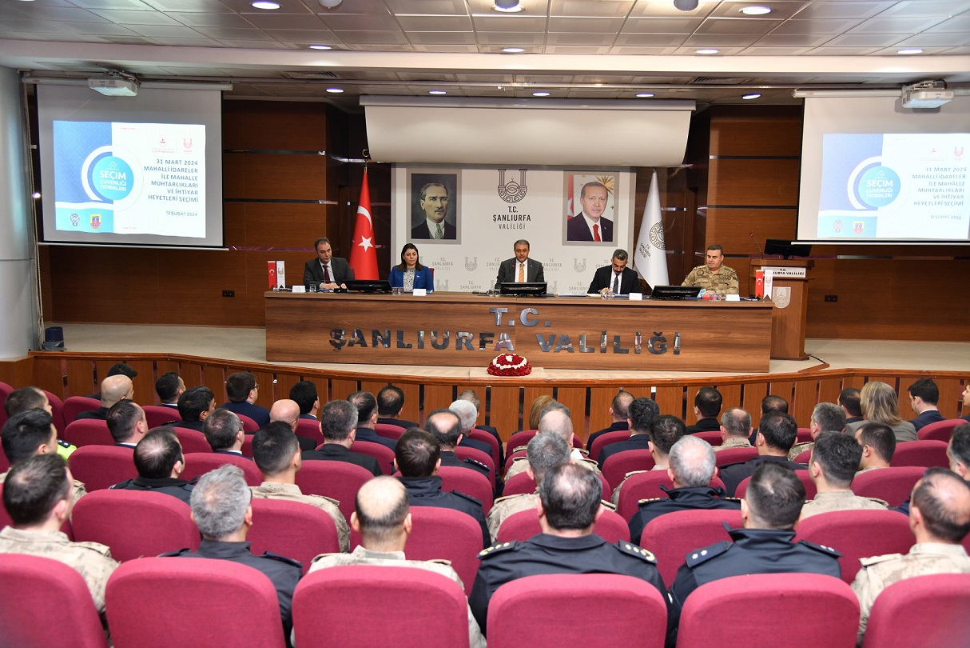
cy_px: 324
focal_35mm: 34
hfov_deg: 55.8
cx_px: 485
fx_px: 916
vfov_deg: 38.9
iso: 800
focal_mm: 34
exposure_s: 1/80
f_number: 4
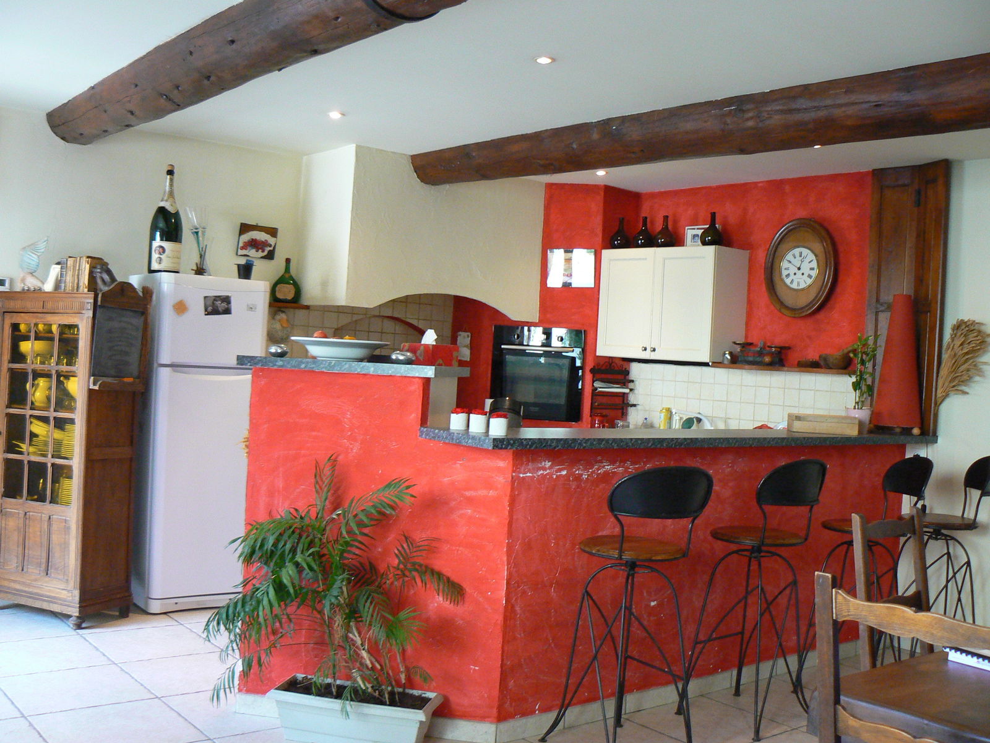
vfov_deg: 39.7
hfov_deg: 51.4
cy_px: 372
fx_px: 1030
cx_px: 495
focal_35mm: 36
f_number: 2.8
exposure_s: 1/20
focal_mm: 6
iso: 200
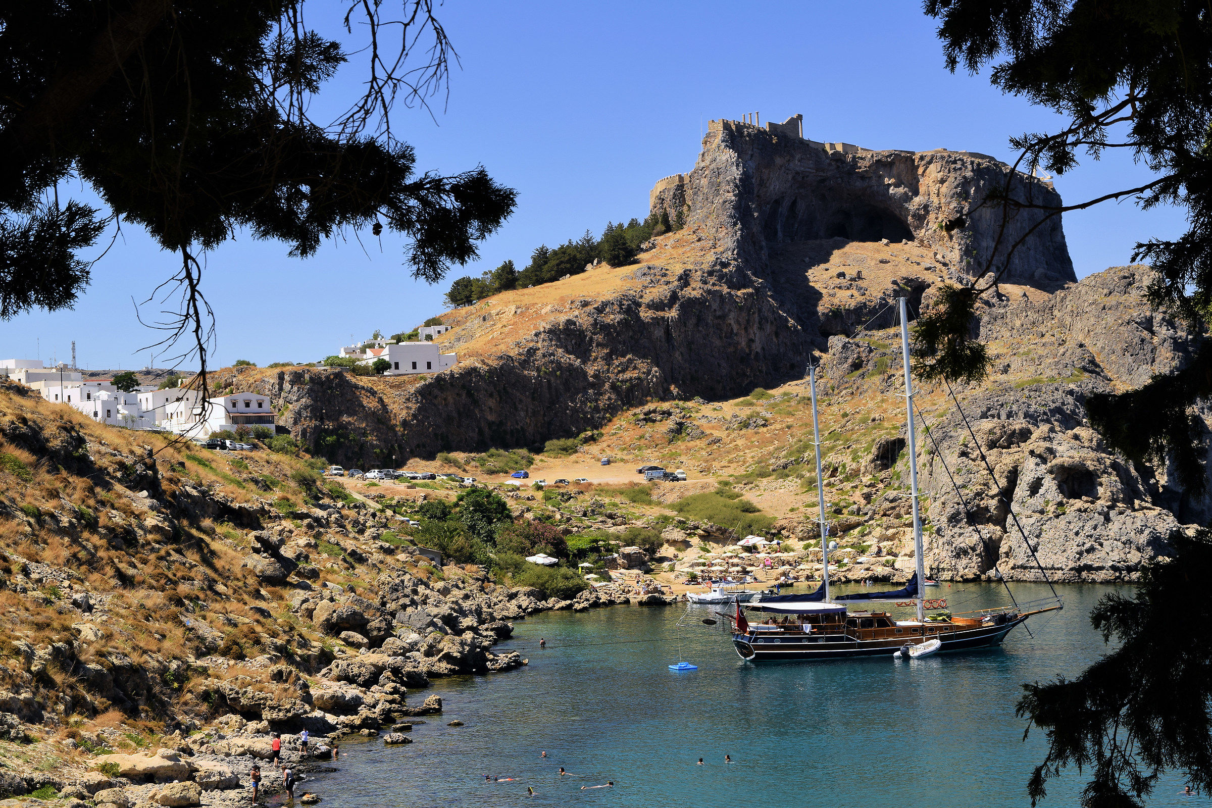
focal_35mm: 60
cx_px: 606
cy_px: 404
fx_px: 2020
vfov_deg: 22.6
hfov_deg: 33.4
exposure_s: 1/160
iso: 100
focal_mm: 40
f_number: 13
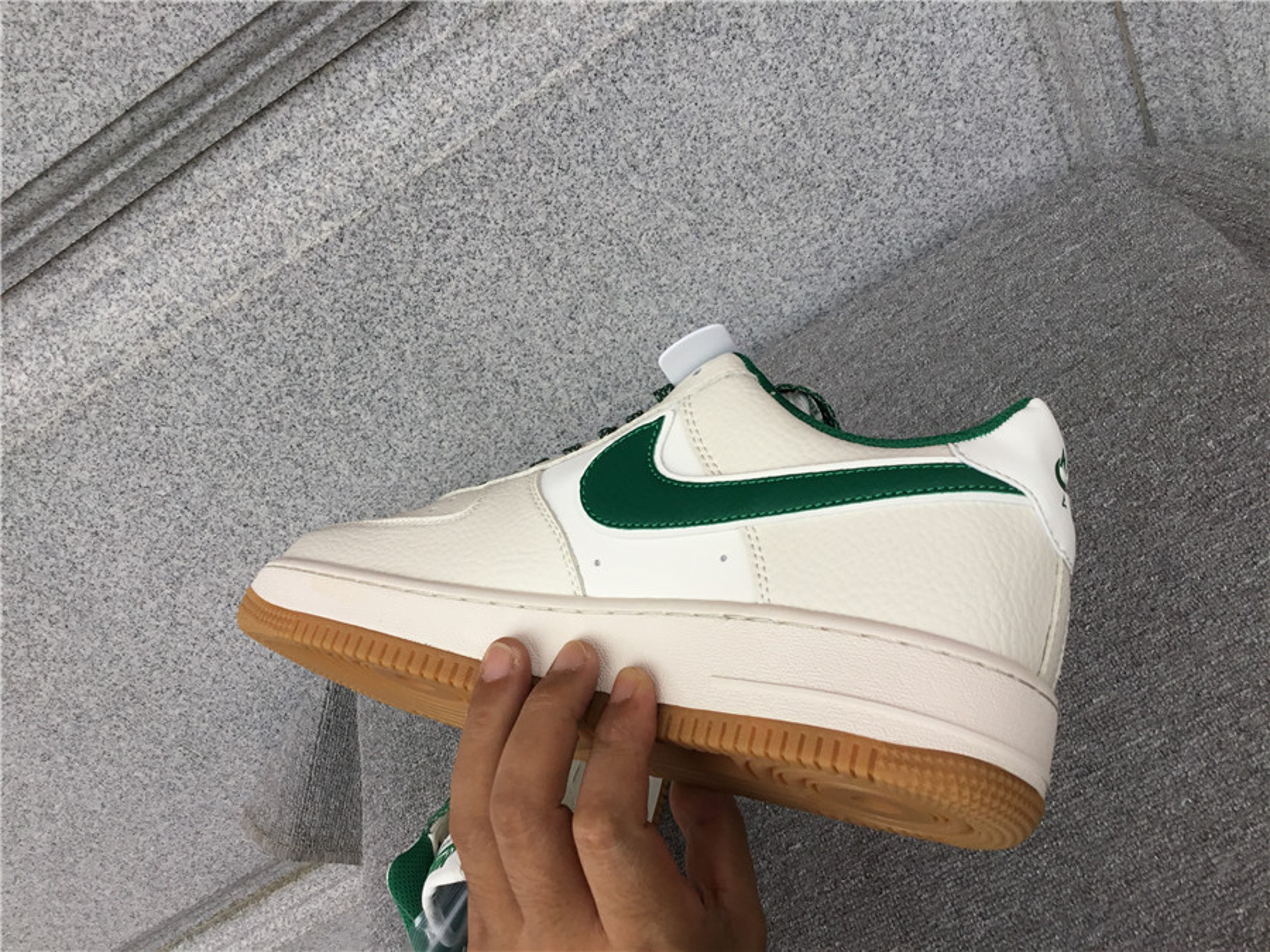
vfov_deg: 45.4
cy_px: 476
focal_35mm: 31
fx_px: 1137
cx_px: 635
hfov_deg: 58.4
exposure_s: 1/229
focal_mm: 3.3
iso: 25
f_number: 2.4
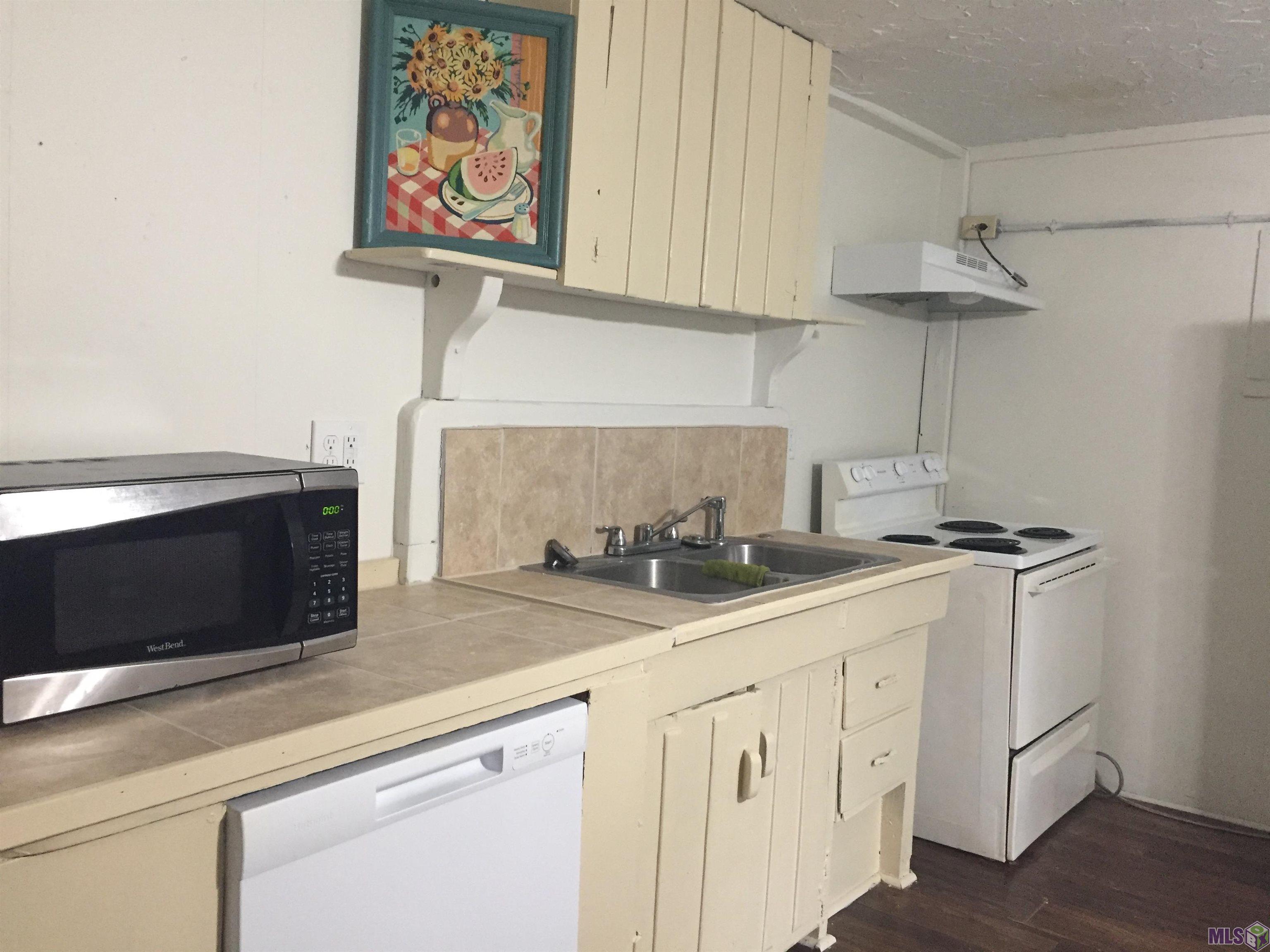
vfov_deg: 48.2
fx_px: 1064
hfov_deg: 61.7
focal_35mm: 29
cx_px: 635
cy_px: 476
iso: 250
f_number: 2.2
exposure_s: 1/24
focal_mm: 4.15
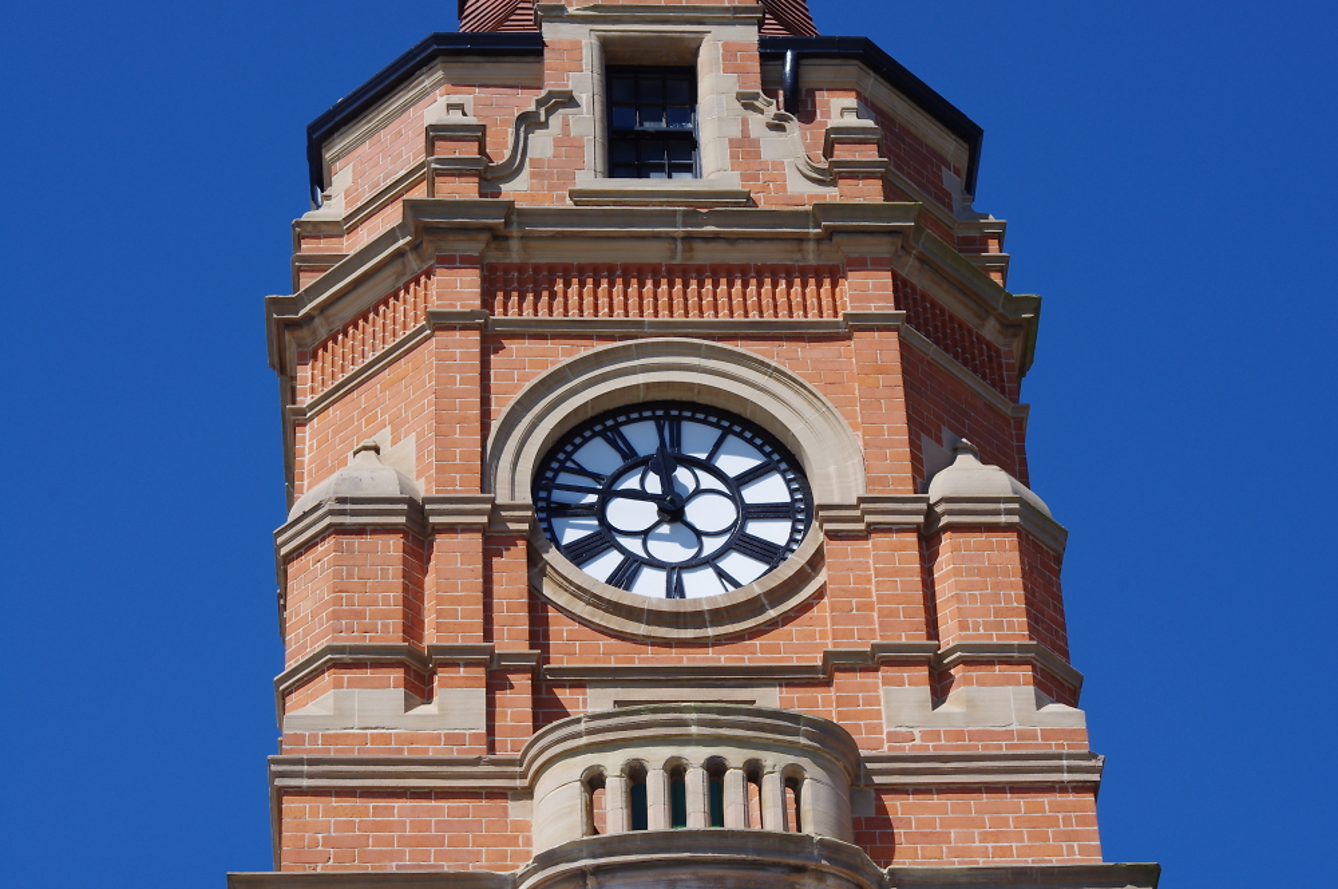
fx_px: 3897
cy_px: 444
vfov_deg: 13.0
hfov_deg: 19.5
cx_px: 669
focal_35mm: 105
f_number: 11
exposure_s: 1/250
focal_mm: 70
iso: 200
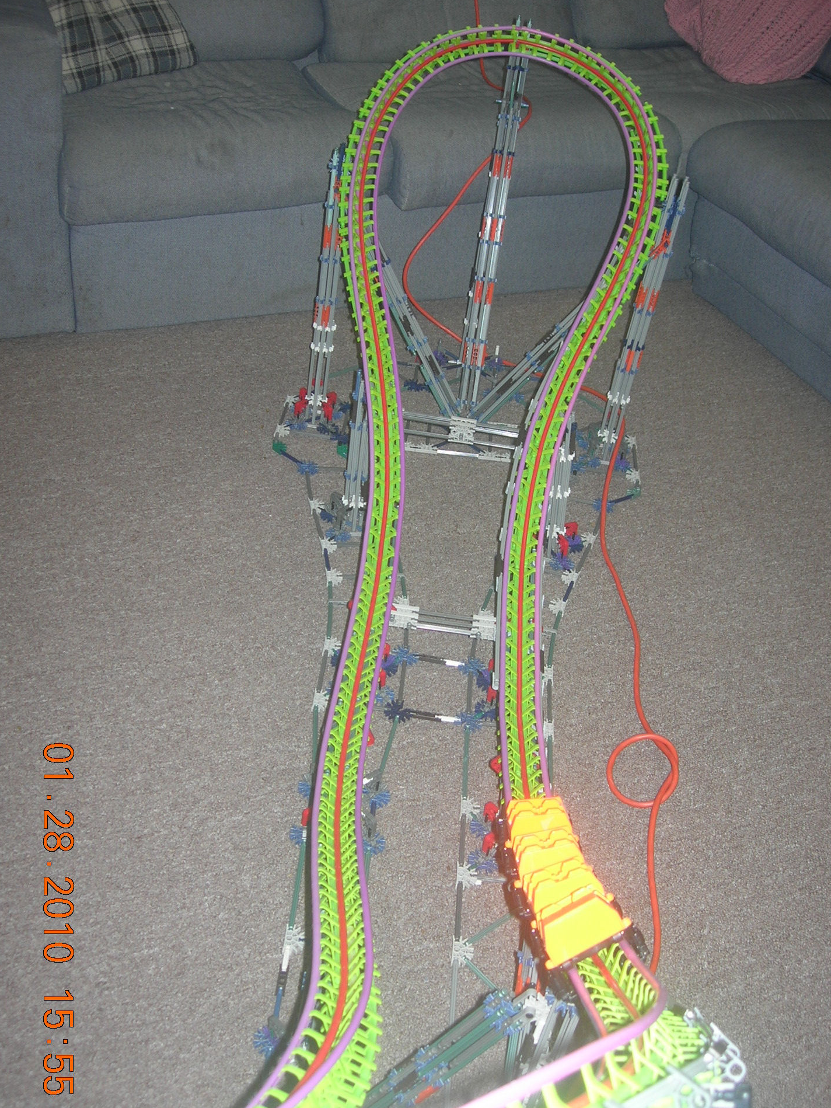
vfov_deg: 45.8
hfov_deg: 35.1
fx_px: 1312
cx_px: 413
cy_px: 570
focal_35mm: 41
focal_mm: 7.8
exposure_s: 1/60.1
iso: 64
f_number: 2.8
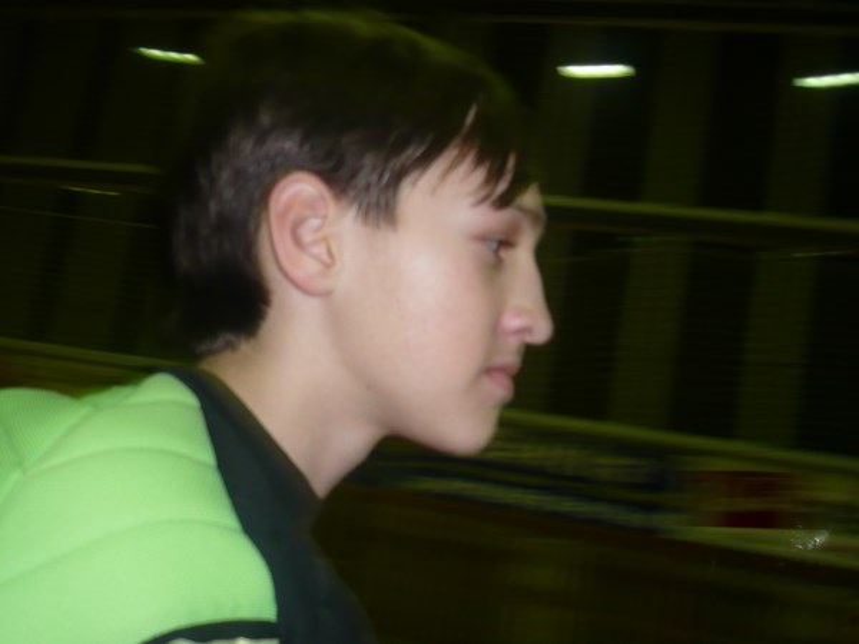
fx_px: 1042
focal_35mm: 42
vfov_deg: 34.3
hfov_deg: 44.8
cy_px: 322
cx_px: 430
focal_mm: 5.8
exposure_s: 1/30
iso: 100
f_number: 2.8
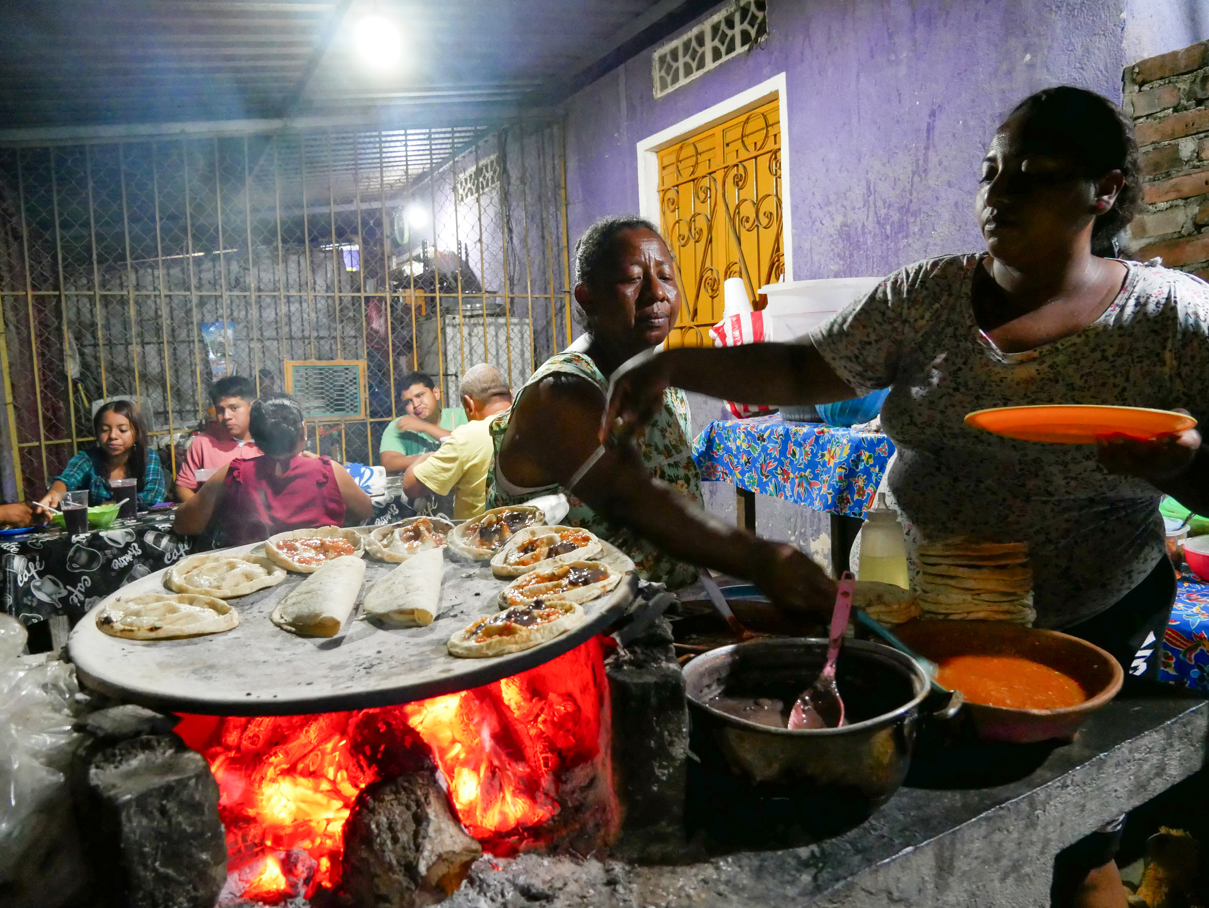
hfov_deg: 71.6
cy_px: 454
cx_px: 604
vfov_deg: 56.9
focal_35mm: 24
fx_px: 839
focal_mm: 12
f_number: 3.5
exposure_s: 1/20
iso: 3200
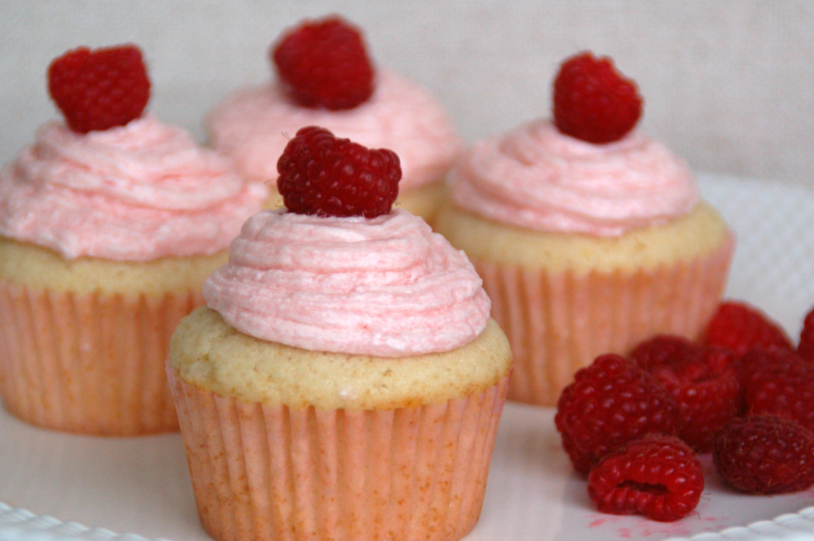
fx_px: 3558
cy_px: 270
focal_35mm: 158
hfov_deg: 13.1
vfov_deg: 8.7
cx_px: 407
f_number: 6
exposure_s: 1/25
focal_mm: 105
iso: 800
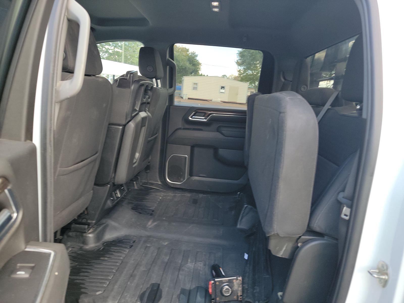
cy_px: 152
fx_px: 280
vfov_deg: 56.8
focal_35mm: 24
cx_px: 202
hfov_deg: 71.6
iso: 81
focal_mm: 6.7
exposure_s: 1/59
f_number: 1.8
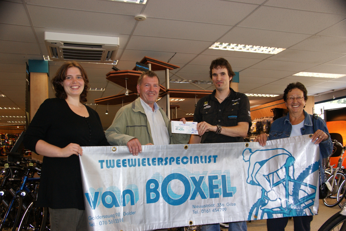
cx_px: 173
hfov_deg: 57.2
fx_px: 317
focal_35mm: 33
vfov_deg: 39.9
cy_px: 116
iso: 400
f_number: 5.6
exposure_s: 1/60
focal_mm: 22
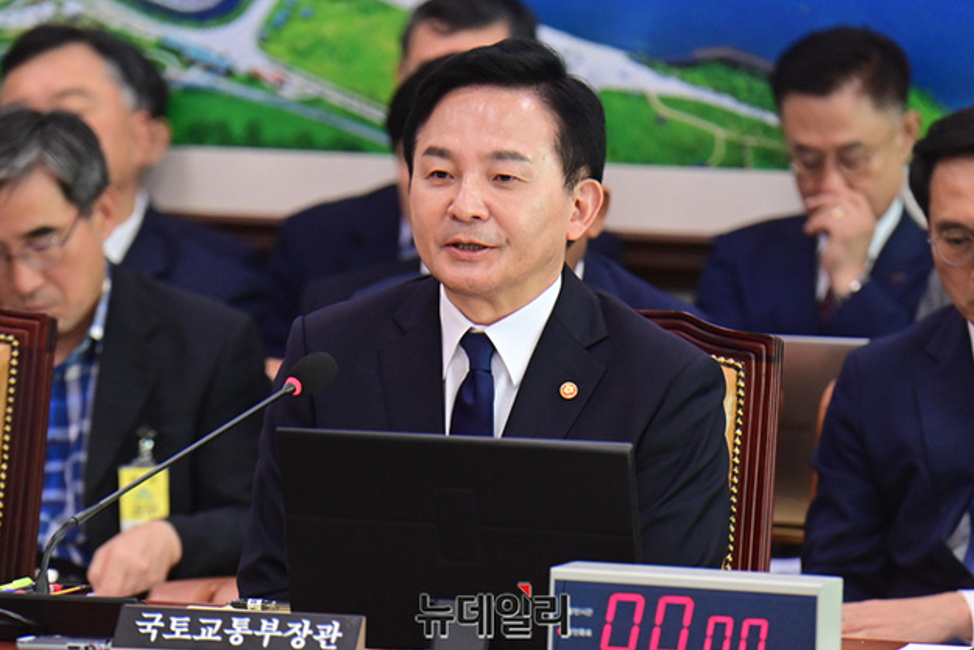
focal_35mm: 348
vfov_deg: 4.0
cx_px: 491
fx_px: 9417
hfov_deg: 5.9
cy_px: 331
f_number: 6.3
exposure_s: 1/320
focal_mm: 340
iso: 6400
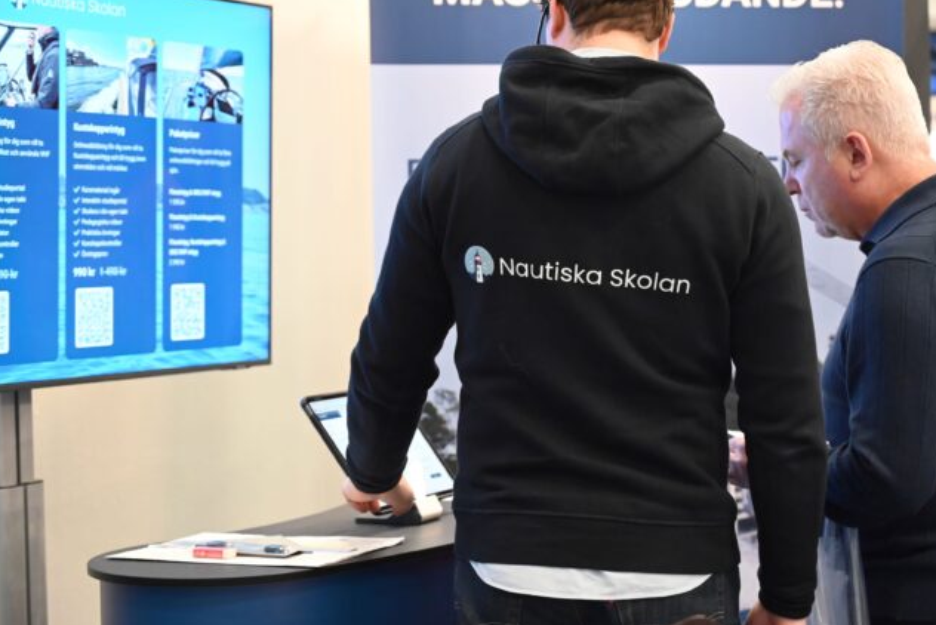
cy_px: 271
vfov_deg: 18.0
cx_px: 588
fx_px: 1977
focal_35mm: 76
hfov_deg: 26.5
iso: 5000
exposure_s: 1/125
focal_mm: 60
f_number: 4
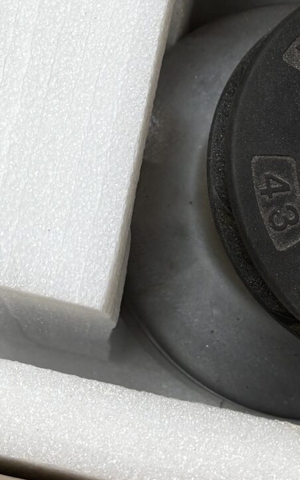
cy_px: 15
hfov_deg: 13.2
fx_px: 1282
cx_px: 31
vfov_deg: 20.6
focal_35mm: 98
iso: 64
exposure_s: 1/122
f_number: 1.6
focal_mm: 5.96
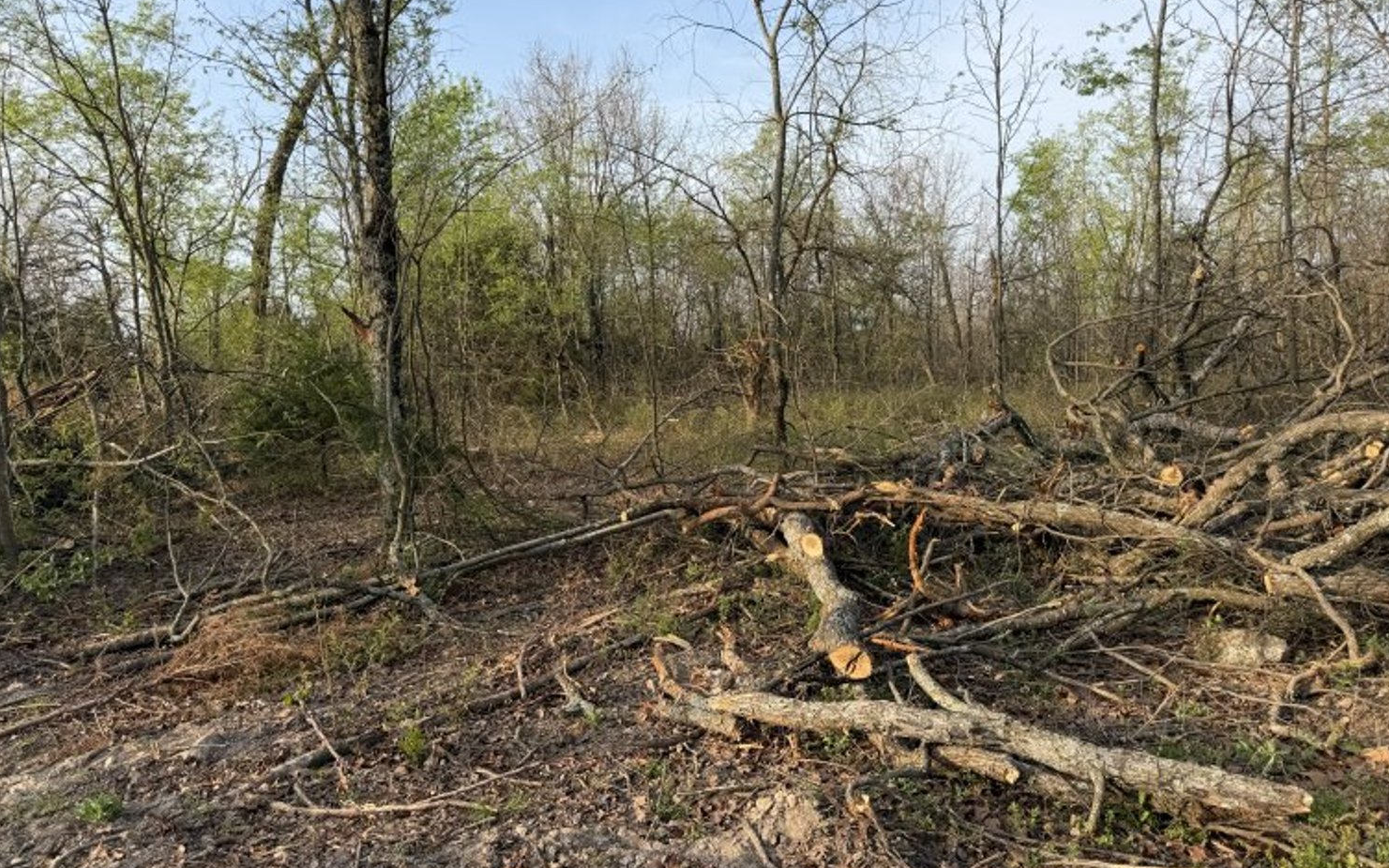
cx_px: 693
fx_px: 984
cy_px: 389
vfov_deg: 47.5
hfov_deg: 70.4
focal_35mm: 26
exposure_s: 1/1410
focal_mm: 6.76
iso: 80
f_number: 1.78
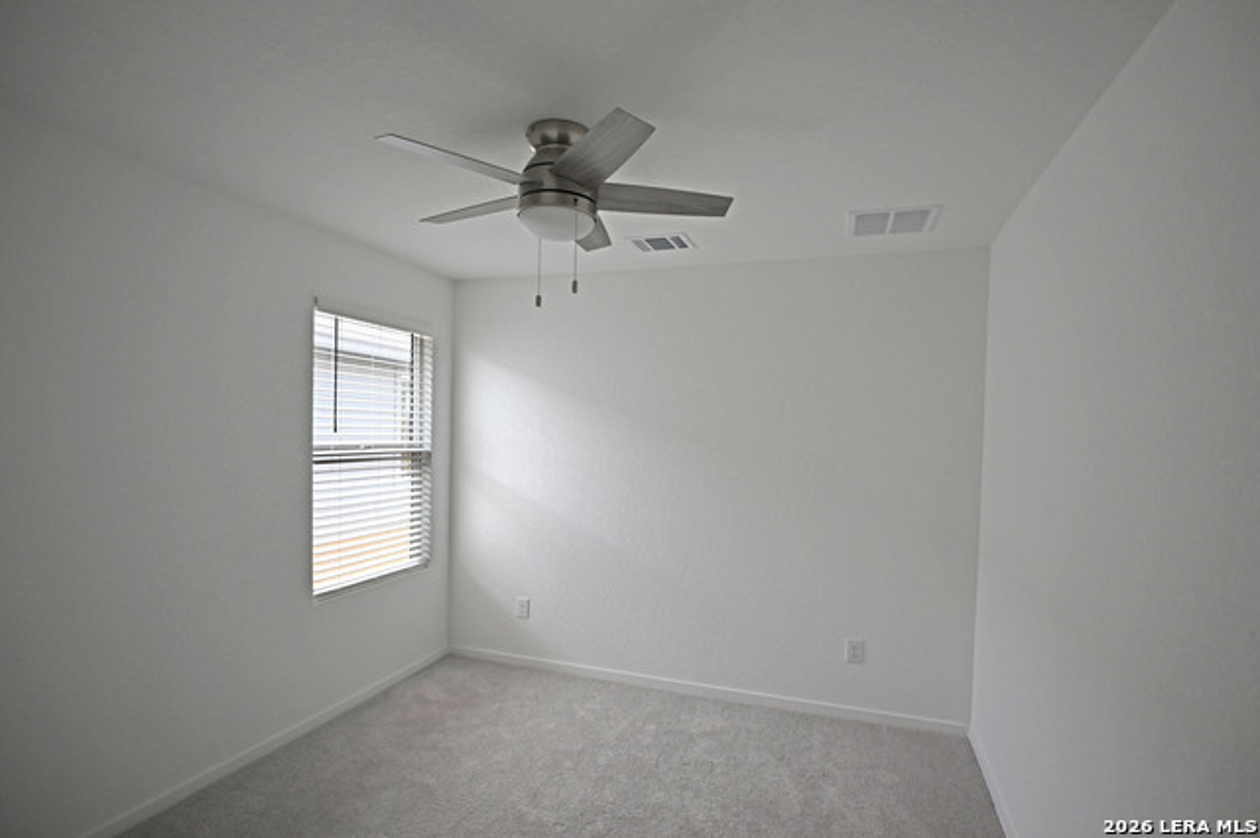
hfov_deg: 90.0
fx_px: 630
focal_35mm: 18
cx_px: 630
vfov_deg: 67.3
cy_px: 419
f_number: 3.5
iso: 90
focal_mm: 12
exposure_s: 1/20
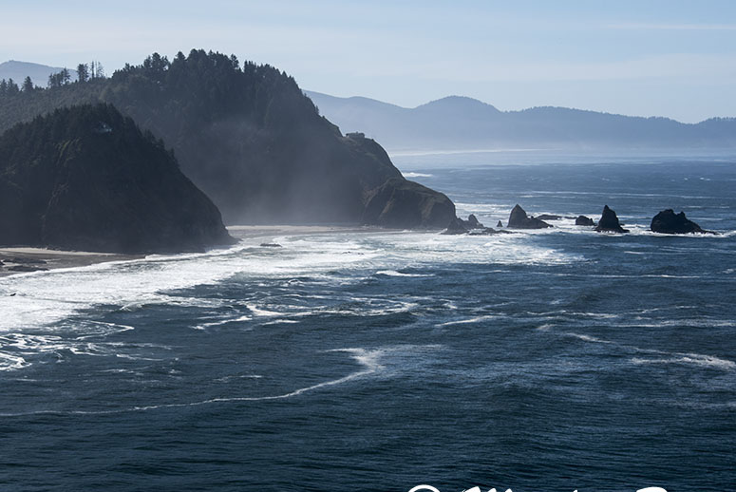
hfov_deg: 19.8
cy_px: 241
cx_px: 281
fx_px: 2107
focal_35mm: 103
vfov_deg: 13.3
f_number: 11
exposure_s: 1/180
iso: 100
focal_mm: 78
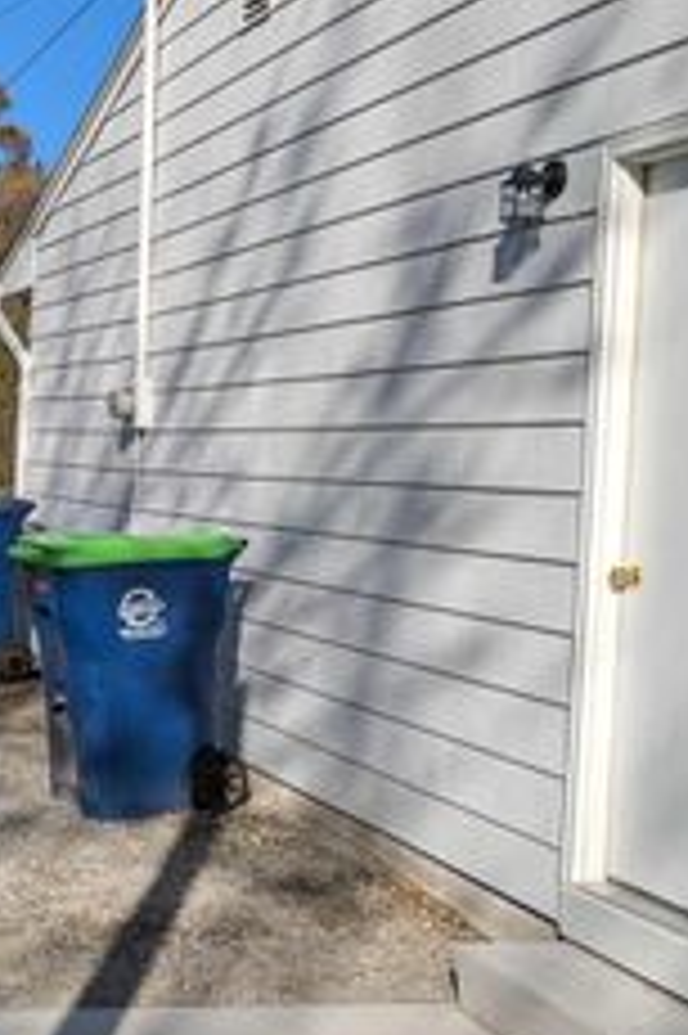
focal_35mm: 61
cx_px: -31
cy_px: 430
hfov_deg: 21.3
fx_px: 1751
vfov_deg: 32.8
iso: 70
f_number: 1.73
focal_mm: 4.38
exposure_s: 1/7812
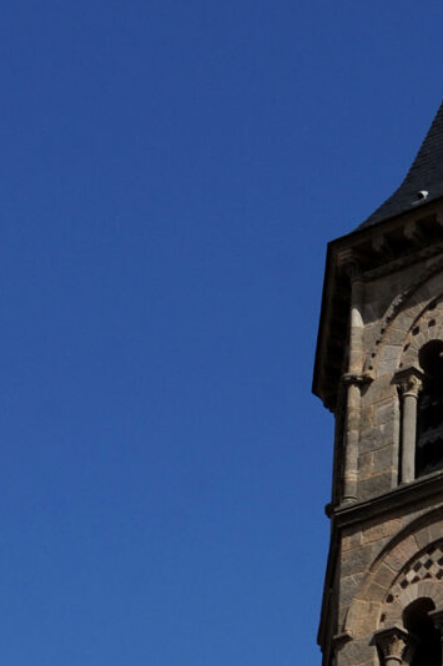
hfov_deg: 6.7
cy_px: 974
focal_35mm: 195
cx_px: 971
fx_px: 3606
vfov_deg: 10.2
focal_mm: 42
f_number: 8
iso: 200
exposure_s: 1/1000
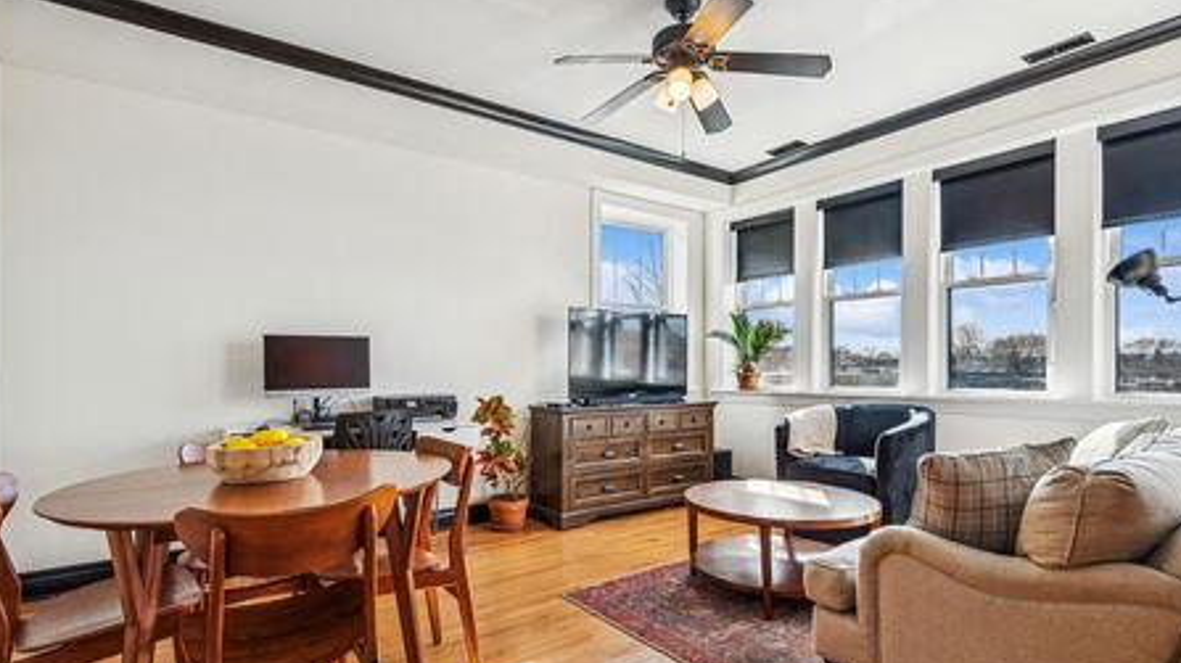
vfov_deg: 60.3
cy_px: 404
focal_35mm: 18
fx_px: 563
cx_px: 605
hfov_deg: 92.7
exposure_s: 1/60
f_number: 8
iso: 400
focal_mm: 16
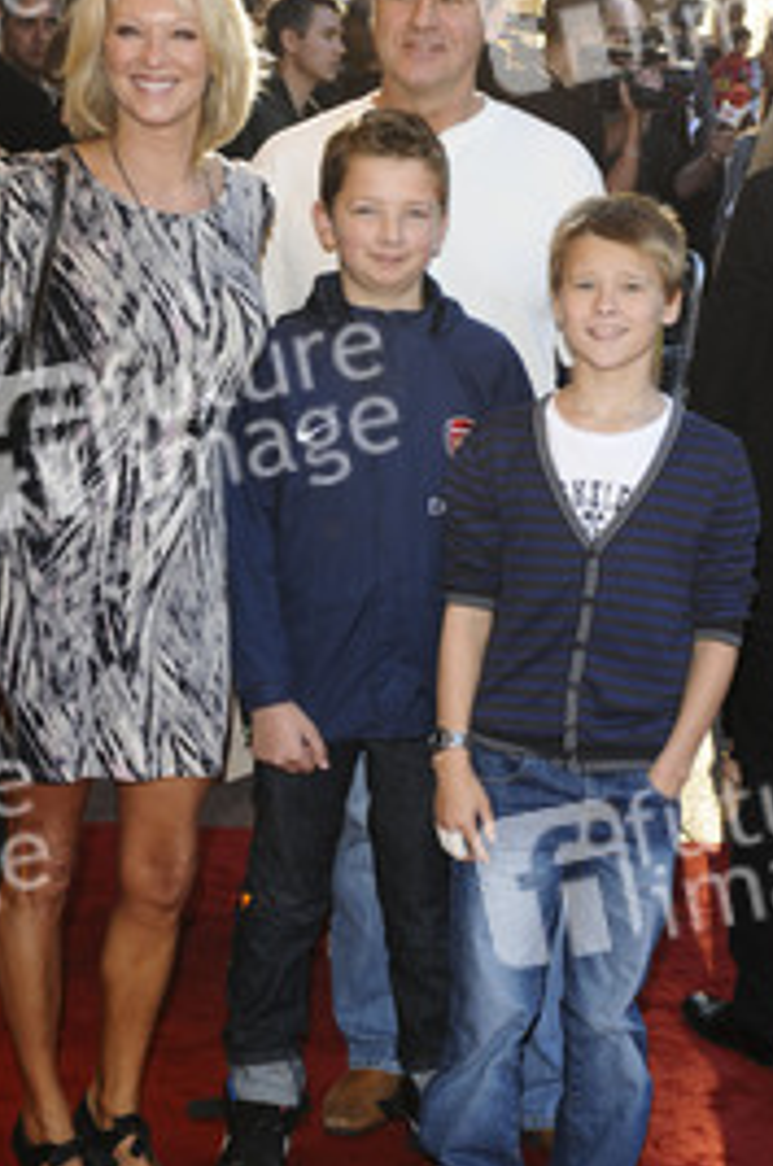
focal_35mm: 90
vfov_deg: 22.6
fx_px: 2910
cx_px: 301
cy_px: 646
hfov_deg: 15.1
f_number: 5
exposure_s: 1/160
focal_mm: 40
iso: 200
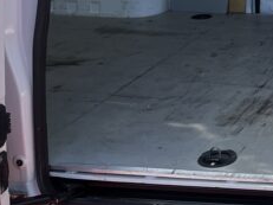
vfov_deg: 15.2
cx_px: 461
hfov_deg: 18.2
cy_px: -100
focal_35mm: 90
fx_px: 709
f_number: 1.6
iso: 50
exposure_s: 1/810
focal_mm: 5.1
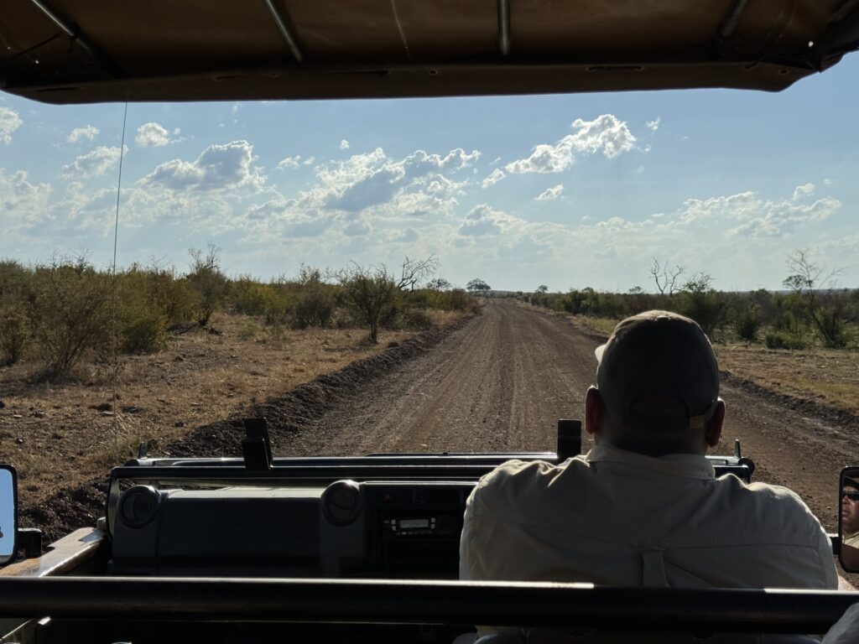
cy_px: 322
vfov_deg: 30.3
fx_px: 1191
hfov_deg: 39.7
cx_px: 430
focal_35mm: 48
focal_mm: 6.76
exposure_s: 1/15385
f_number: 1.78
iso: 80
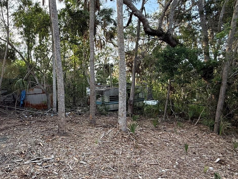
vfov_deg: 56.8
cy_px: 91
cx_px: 68
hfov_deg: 68.3
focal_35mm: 24
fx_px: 165
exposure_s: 1/157
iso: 64
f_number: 2.2
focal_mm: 2.22
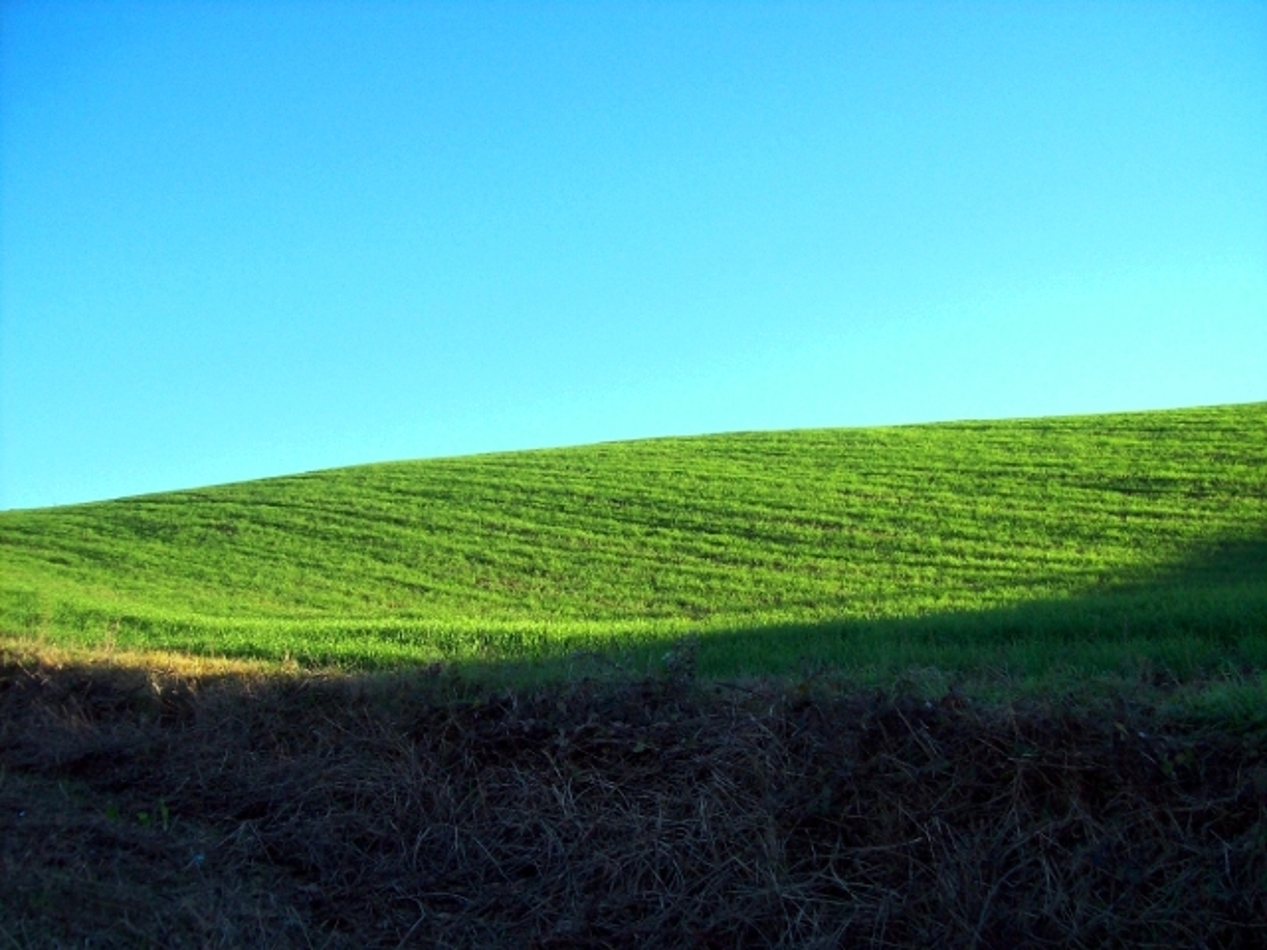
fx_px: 1318
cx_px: 634
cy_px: 475
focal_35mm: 36
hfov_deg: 51.4
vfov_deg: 39.7
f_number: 2.7
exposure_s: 1/410
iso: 80
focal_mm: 6
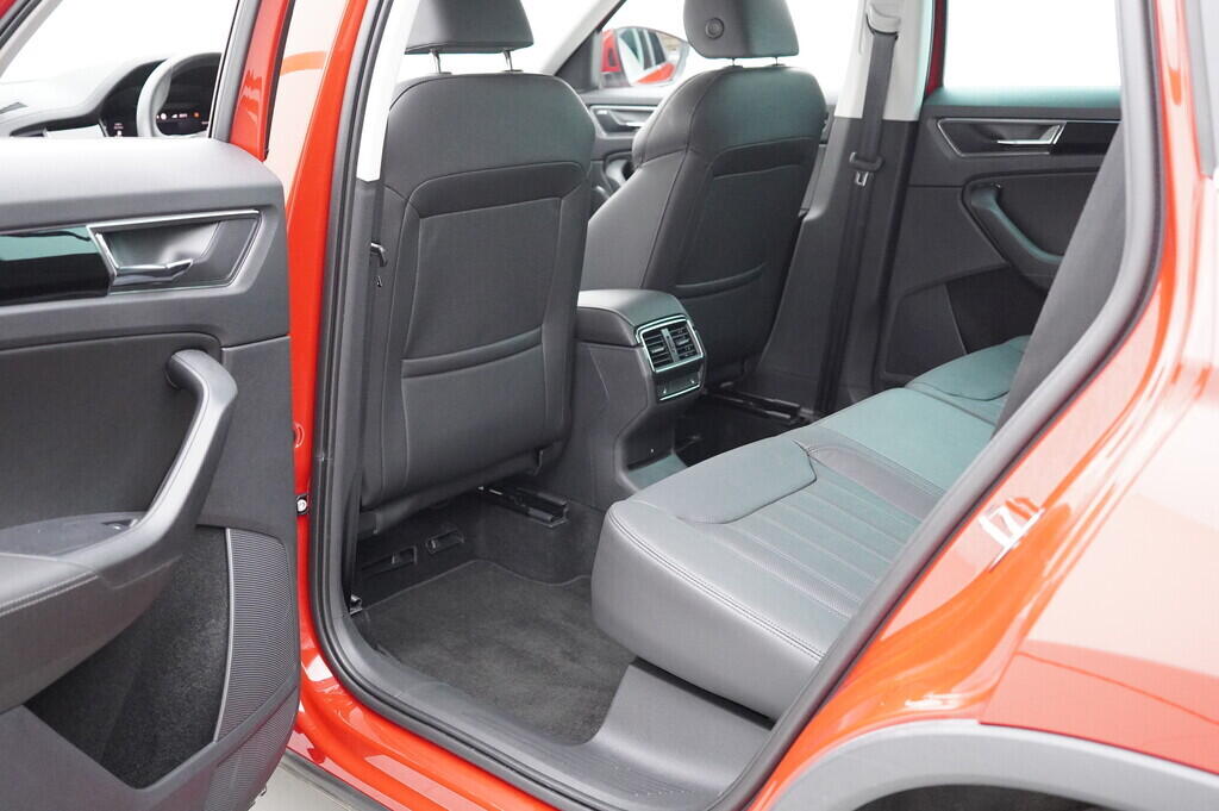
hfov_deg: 53.2
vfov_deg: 36.8
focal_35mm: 36
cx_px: 610
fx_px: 1218
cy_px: 406
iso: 5000
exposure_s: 1/320
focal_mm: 24
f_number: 2.8
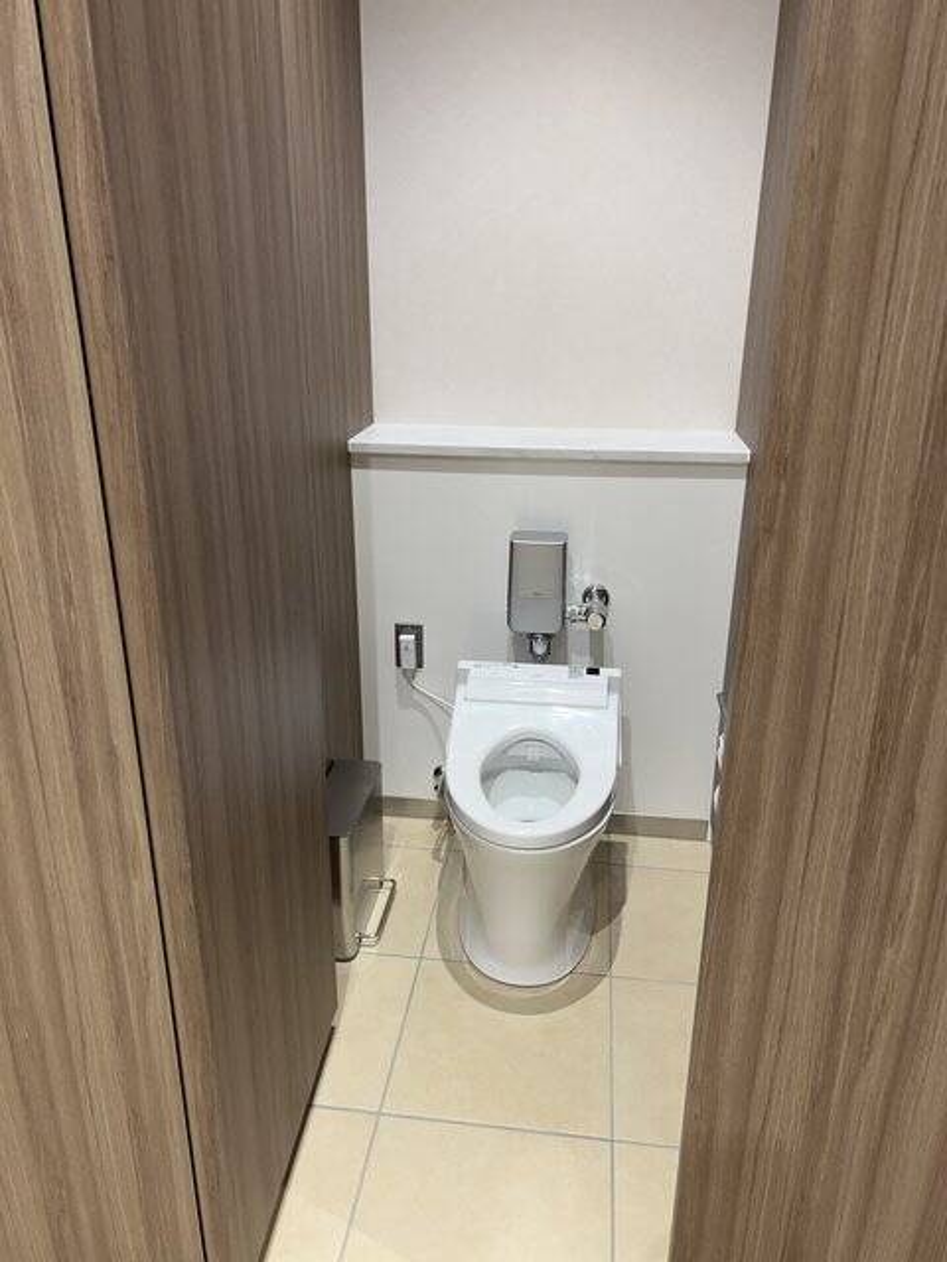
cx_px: 474
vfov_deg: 67.3
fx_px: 948
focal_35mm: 26
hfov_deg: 53.1
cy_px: 631
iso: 125
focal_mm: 5.7
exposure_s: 1/117
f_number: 1.5
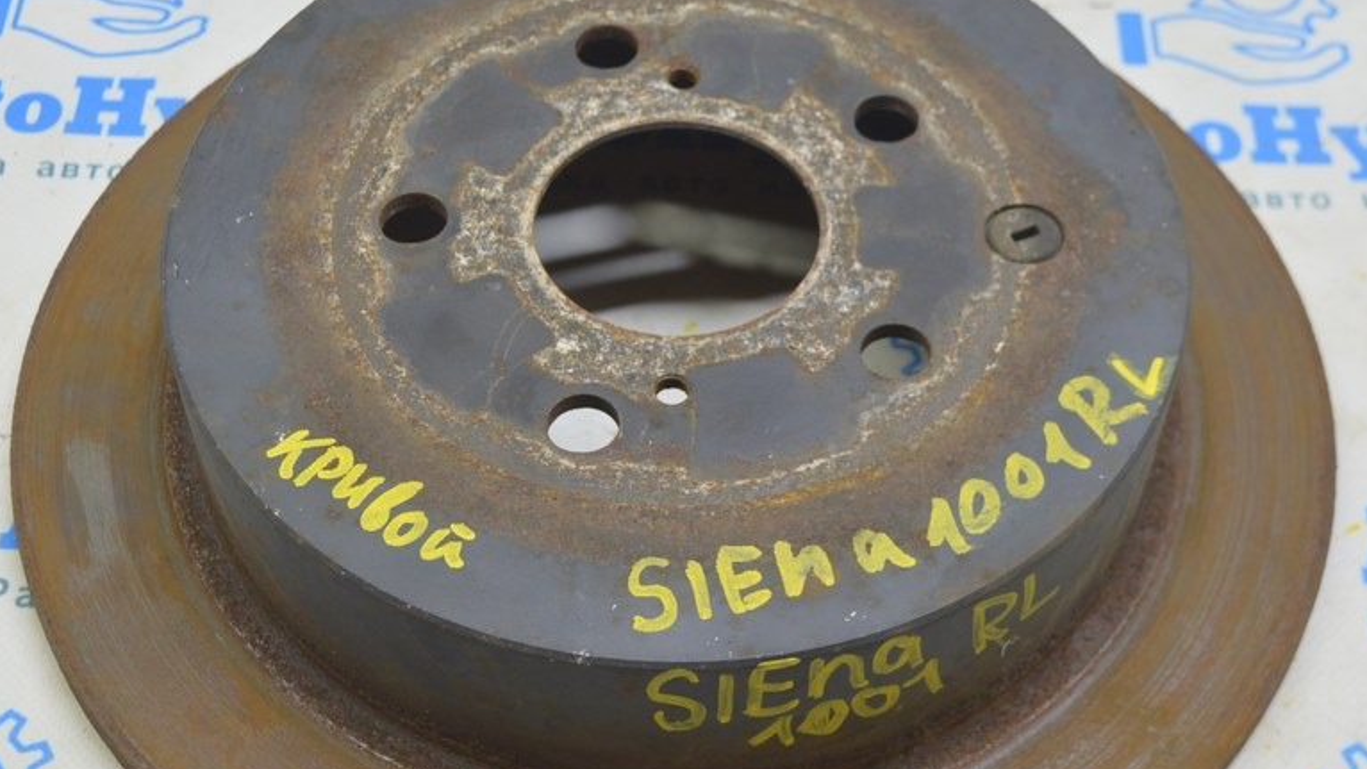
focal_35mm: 63
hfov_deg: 33.3
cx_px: 642
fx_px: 2284
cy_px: 431
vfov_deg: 19.1
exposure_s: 1/20
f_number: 5.6
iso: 400
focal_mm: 30
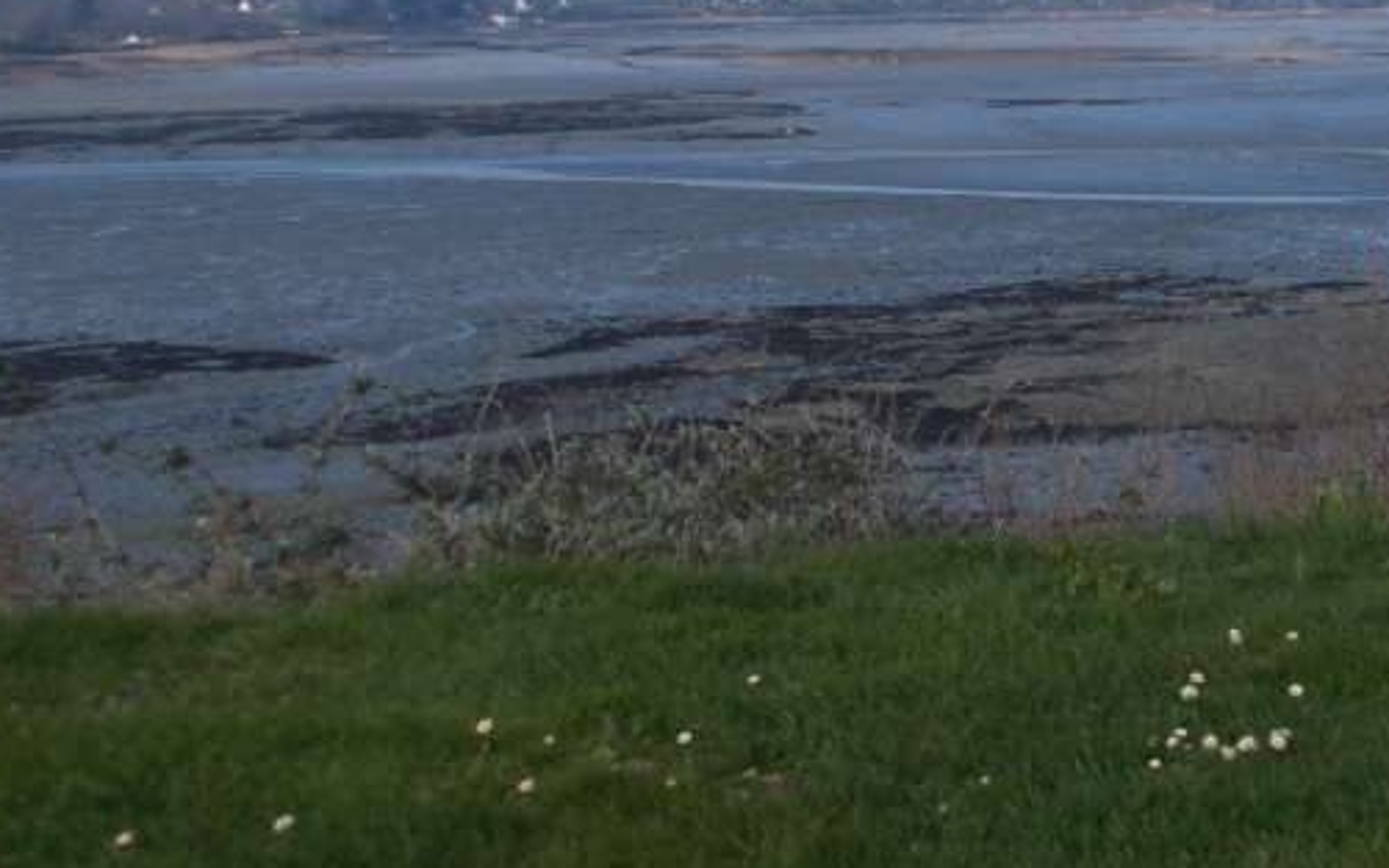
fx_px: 2498
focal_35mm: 66
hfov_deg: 30.6
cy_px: 58
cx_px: 1009
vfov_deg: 19.3
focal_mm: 4.6
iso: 80
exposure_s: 1/200
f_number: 8
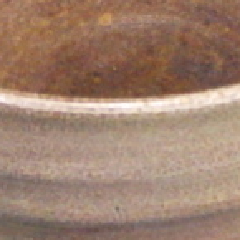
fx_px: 2353
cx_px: 139
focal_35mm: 300
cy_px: -46
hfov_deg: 5.8
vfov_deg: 5.8
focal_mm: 13.7
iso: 400
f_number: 4.8
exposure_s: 1/30
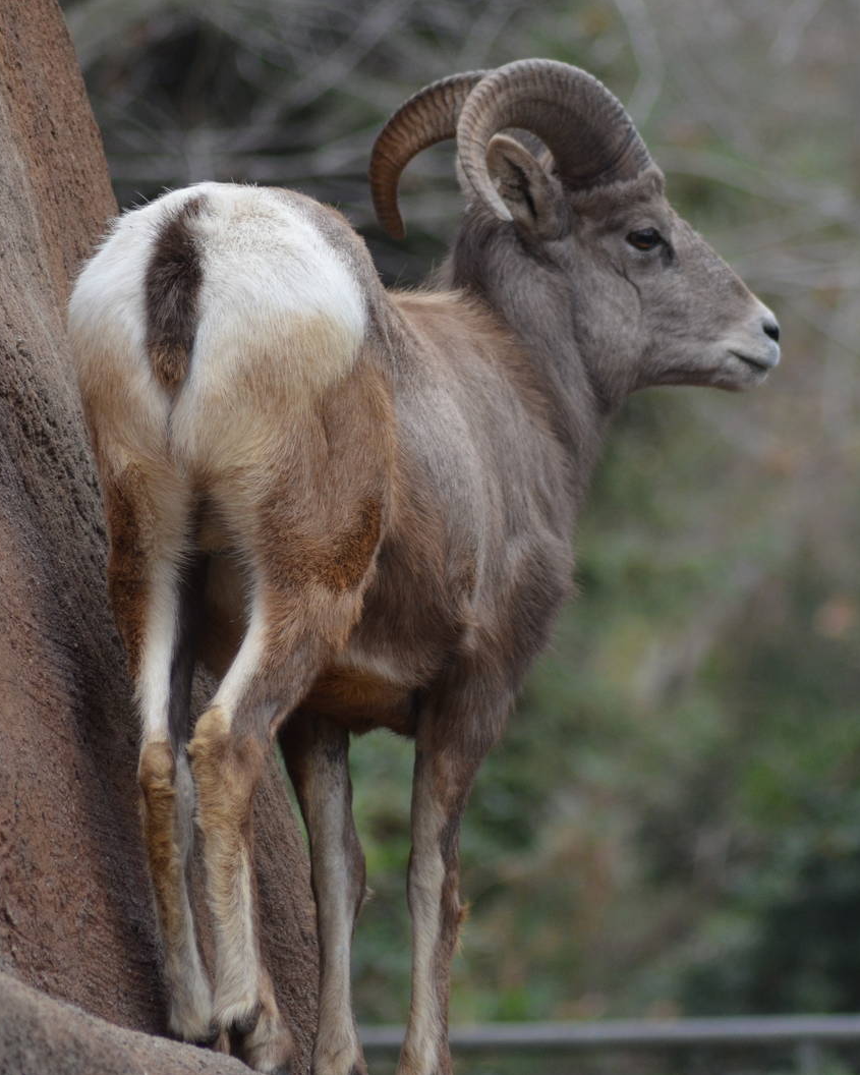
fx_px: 12524
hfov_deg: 3.9
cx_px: 612
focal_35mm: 394
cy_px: 538
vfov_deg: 4.9
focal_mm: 185
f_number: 4.5
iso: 800
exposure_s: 1/640
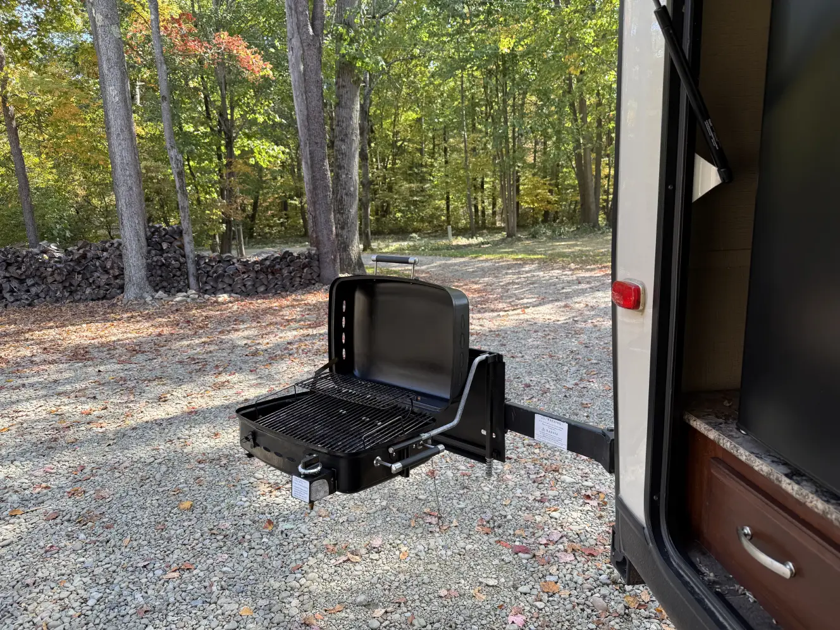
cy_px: 315
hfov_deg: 71.6
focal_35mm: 24
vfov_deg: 56.8
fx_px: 582
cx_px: 420
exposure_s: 1/303
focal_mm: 6.76
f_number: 1.78
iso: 80
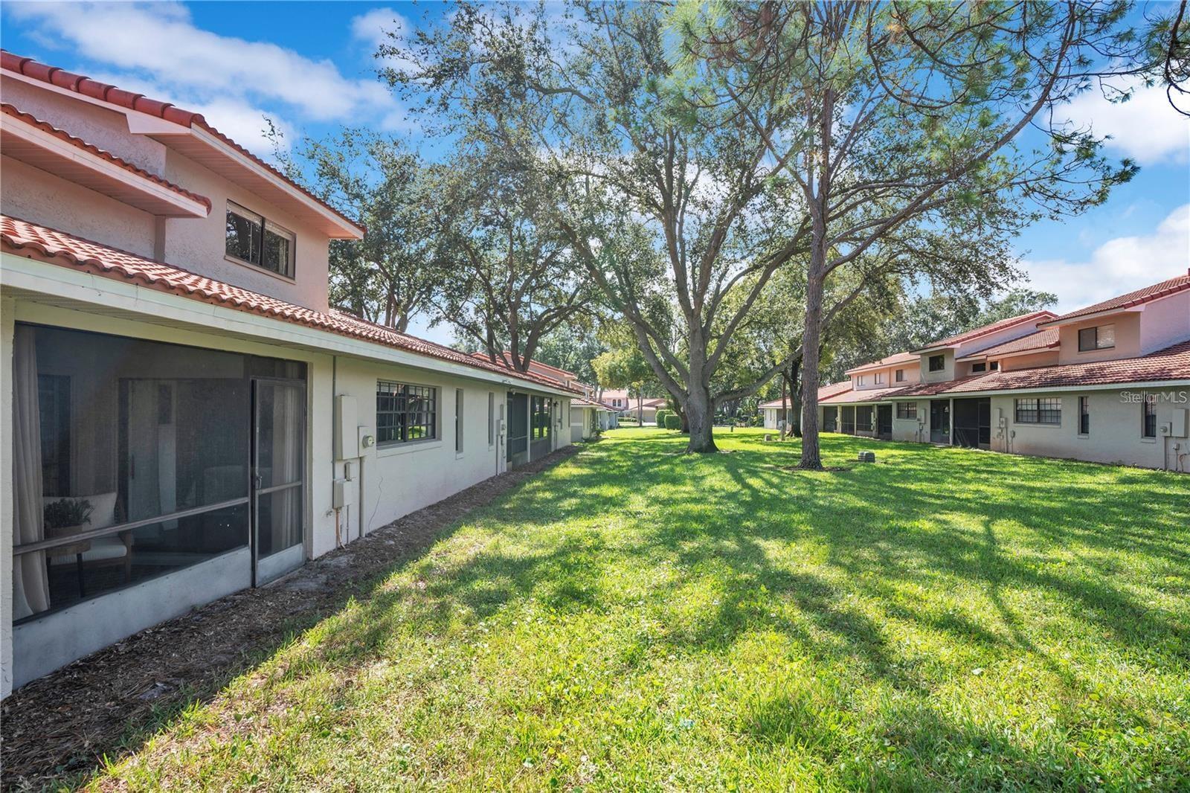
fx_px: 529
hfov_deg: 96.7
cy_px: 396
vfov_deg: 73.7
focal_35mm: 16
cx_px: 595
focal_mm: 16
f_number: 8
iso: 100
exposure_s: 1/125
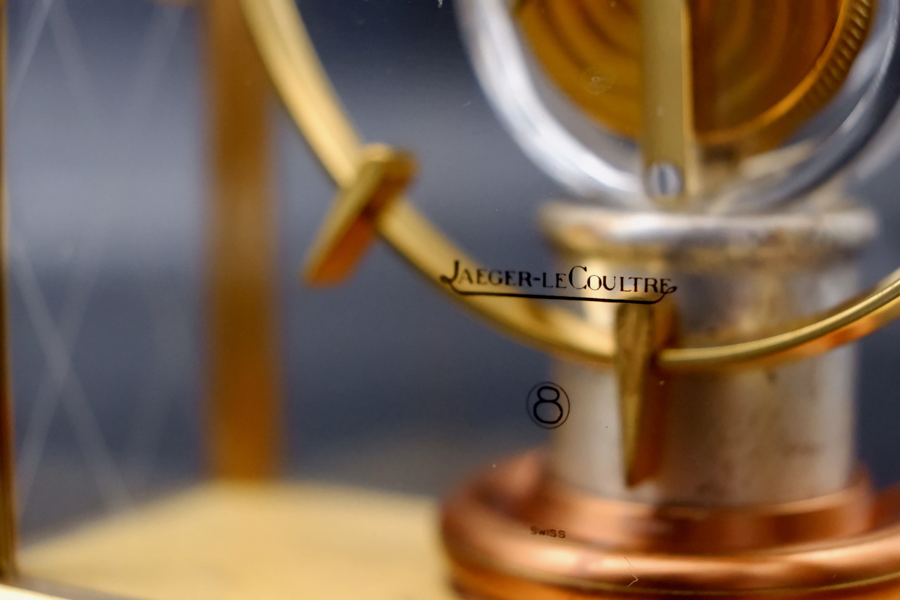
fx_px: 1650
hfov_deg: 30.5
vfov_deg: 20.6
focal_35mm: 66
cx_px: 450
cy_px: 300
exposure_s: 1/4000
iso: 6400
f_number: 5
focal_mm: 44.4
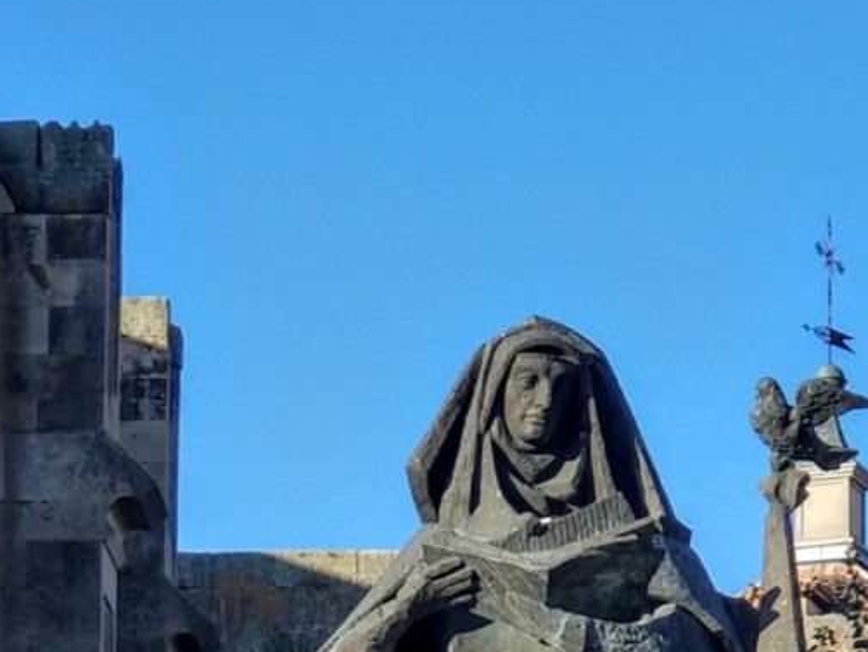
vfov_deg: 7.2
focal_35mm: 204
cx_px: 498
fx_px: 5118
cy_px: 1007
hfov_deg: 9.7
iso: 25
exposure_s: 1/530
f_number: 2.4
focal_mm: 6
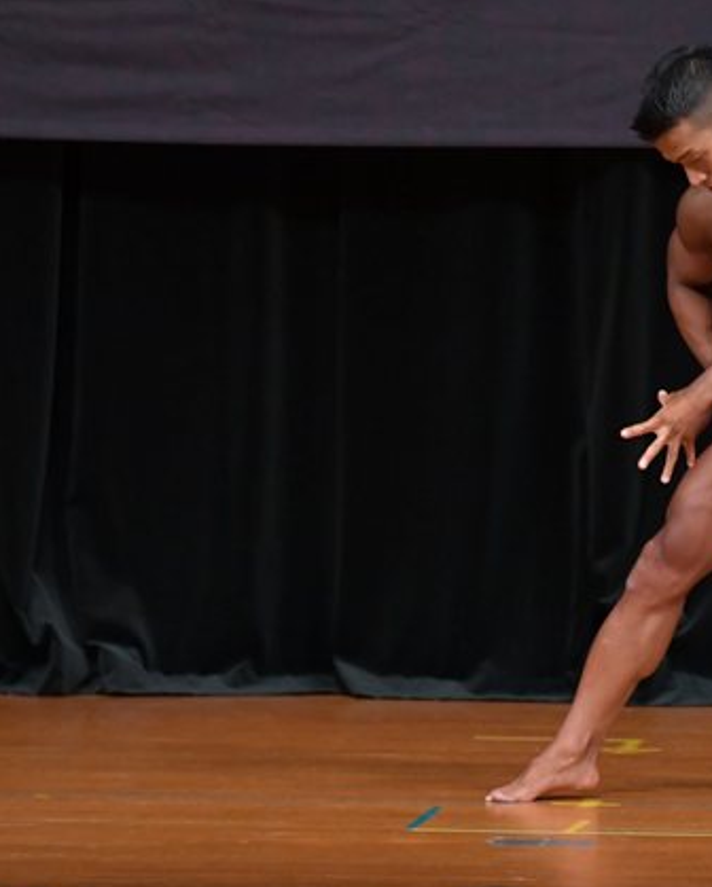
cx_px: 713
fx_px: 12993
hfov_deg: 3.1
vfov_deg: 3.9
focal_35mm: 494
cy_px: 438
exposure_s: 1/400
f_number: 5.6
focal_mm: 190
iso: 4000
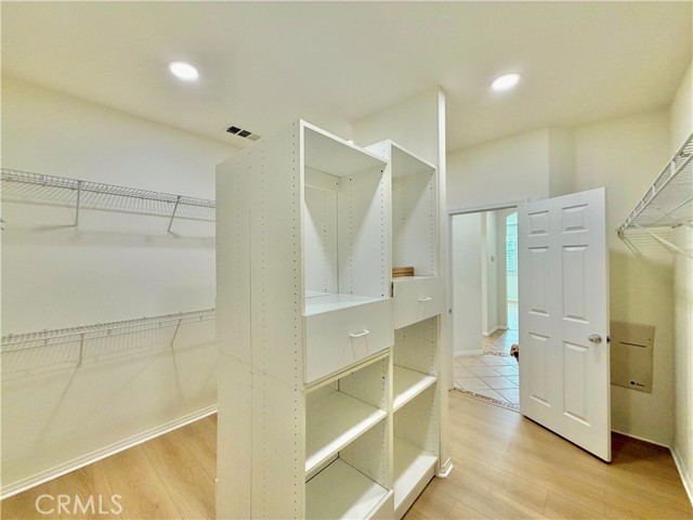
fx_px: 280
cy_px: 260
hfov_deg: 102.1
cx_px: 346
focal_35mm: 14
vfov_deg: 85.7
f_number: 2.2
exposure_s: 1/120
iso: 250
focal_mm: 2.22
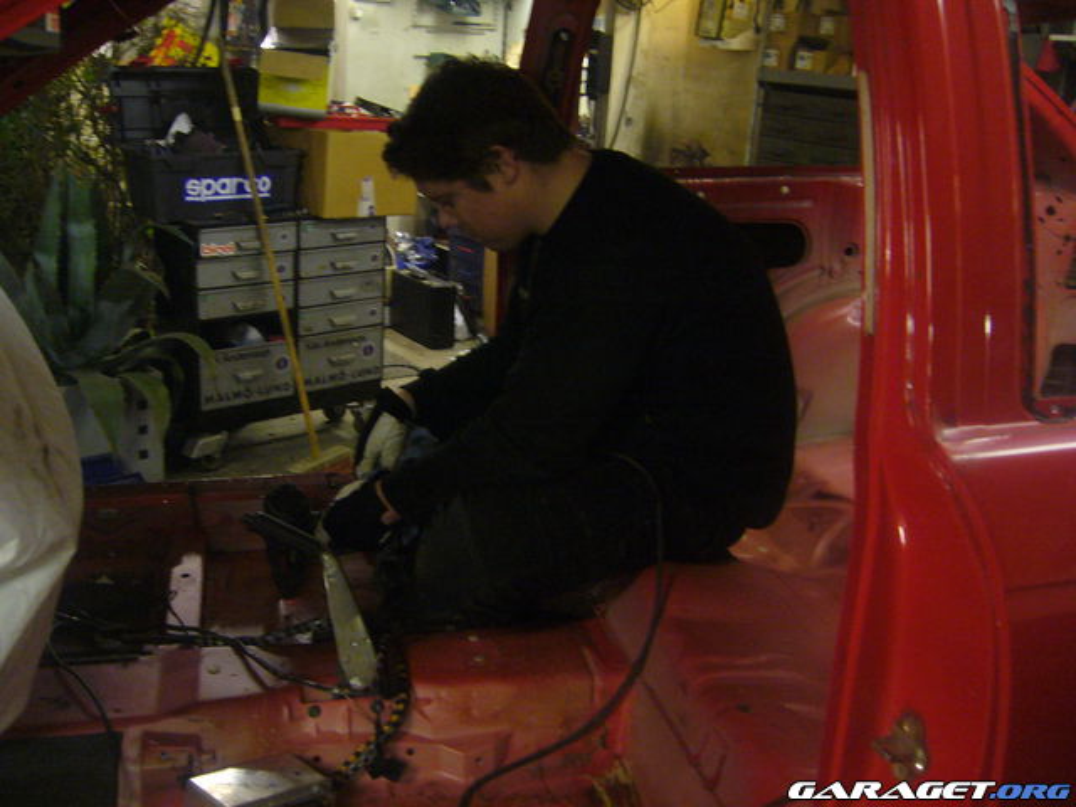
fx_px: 1088
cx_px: 538
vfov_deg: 40.7
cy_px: 404
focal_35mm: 35
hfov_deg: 52.6
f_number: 2.8
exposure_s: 1/8
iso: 200
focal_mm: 5.8
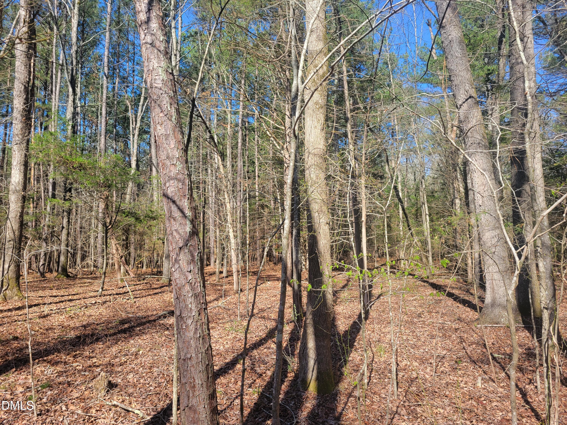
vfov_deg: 53.1
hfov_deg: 67.3
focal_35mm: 26
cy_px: 212
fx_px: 426
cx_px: 284
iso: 40
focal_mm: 5.4
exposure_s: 1/771
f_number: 1.8
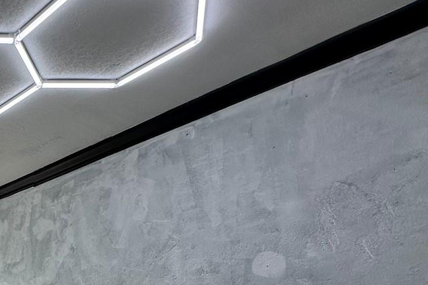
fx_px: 428
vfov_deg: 31.1
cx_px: -93
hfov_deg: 38.4
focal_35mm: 36
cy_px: 342
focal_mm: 2.22
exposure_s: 1/318
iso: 40
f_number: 2.2
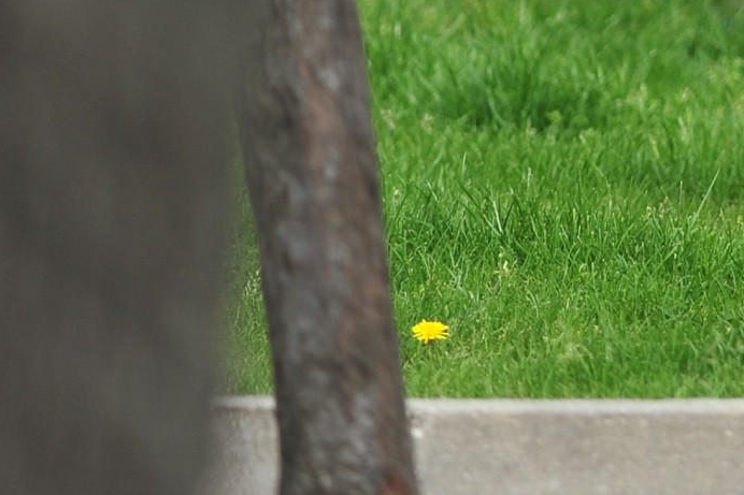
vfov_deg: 1.1
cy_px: -554
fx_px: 26859
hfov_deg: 1.6
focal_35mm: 1300
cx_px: 1539
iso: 200
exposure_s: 1/1000
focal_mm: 300
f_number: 2.8
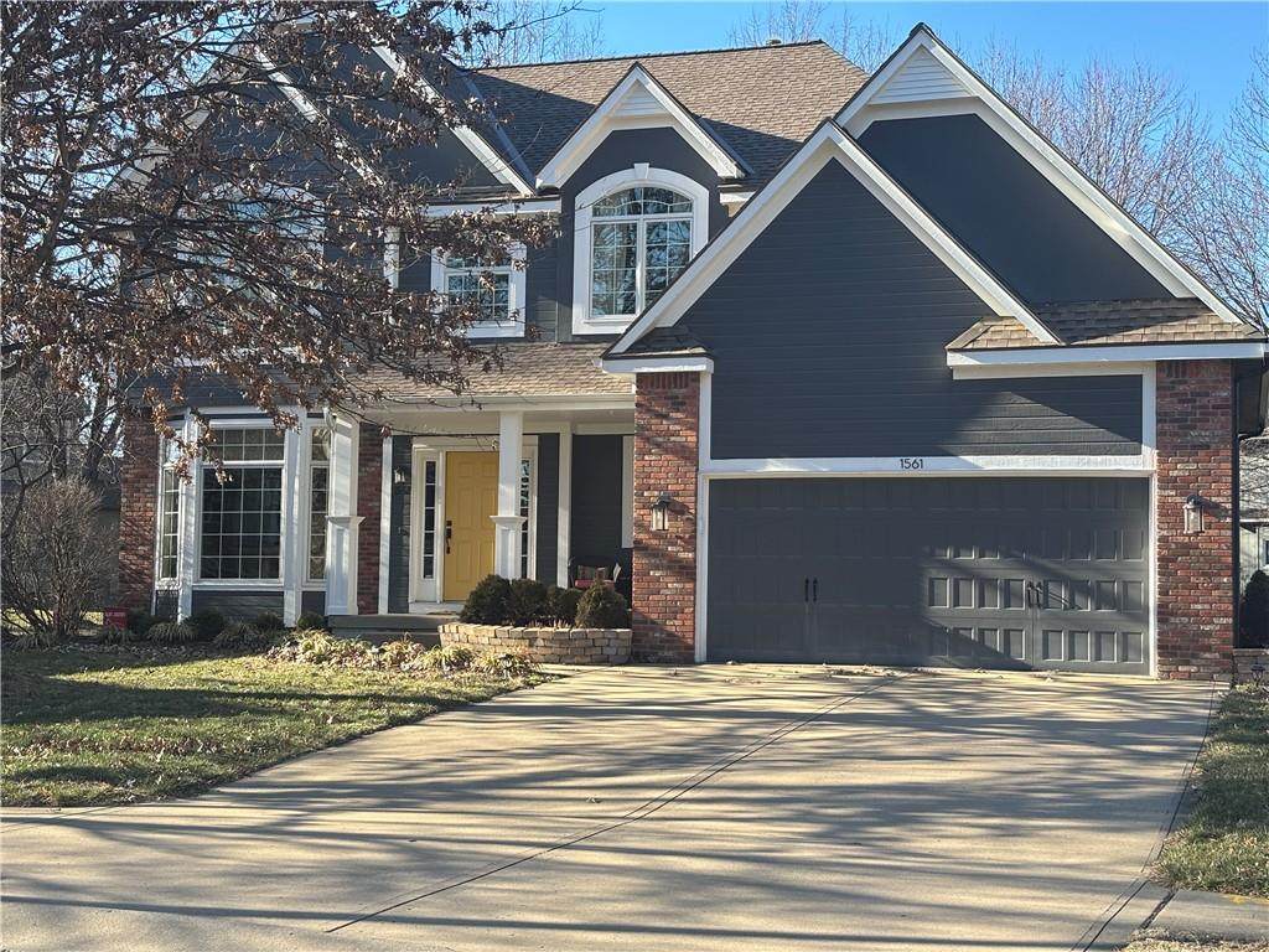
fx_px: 1906
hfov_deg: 36.8
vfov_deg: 28.0
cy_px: 476
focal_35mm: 52
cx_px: 634
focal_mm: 5.96
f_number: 1.6
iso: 32
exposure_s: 1/662
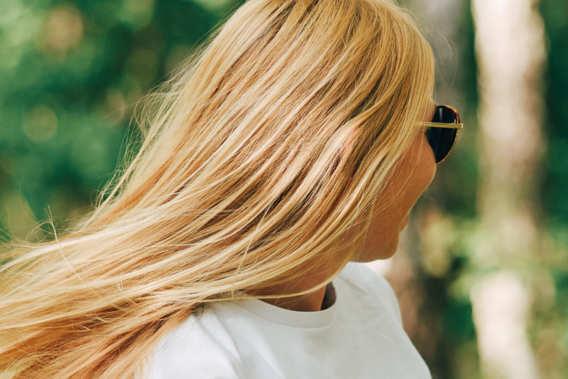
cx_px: 291
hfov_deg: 10.0
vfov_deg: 6.6
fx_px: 3261
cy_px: 243
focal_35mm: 207
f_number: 3
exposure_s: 1/1000
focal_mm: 105
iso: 250
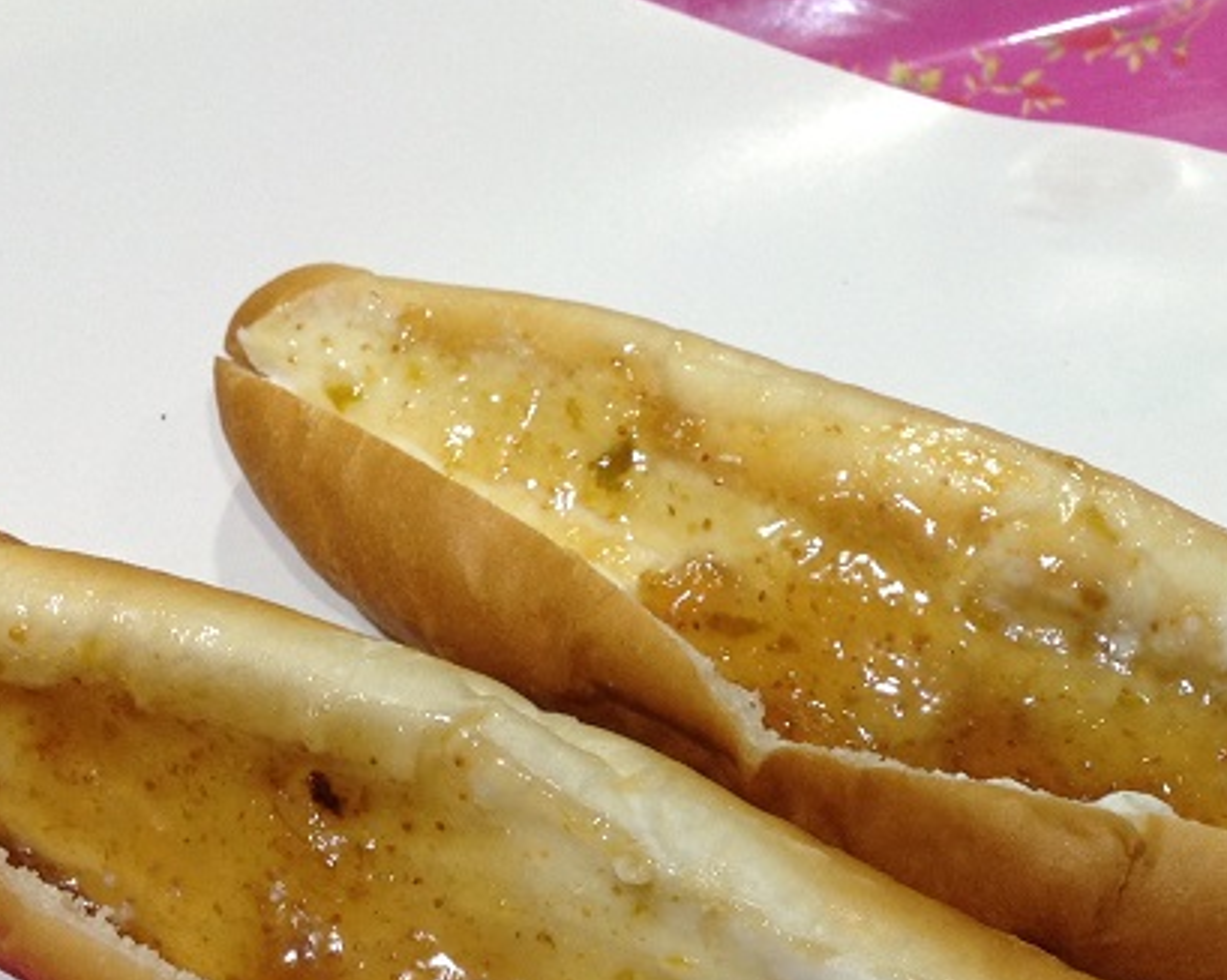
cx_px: 837
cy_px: 838
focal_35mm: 70
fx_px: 2541
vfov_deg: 21.5
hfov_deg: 27.0
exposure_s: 1/40
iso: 50
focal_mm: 4.28
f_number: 2.4
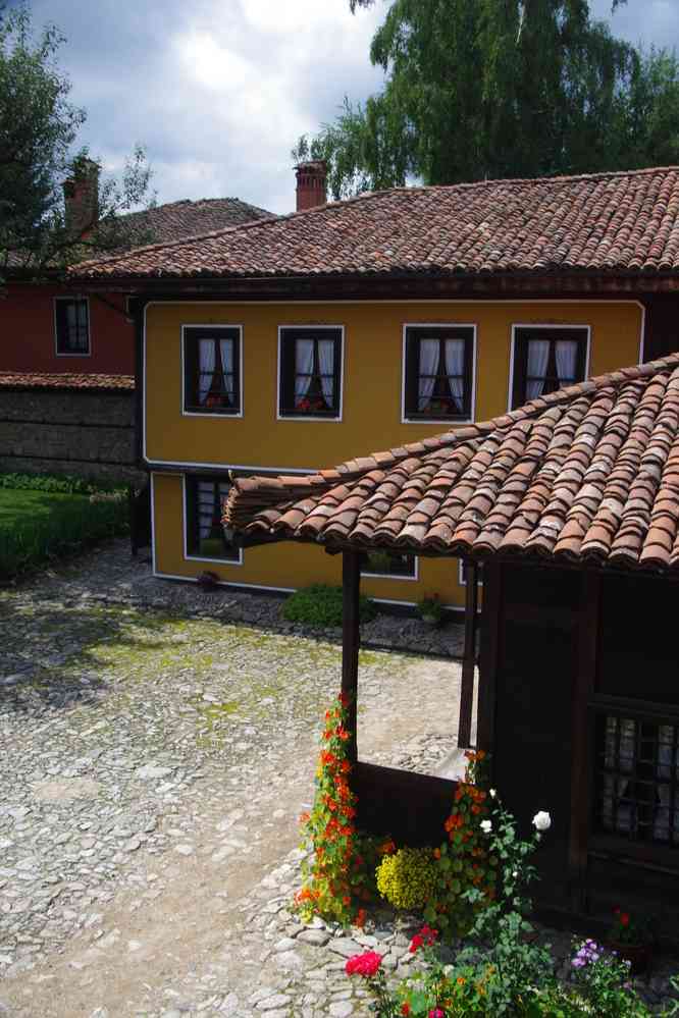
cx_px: 340
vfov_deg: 48.1
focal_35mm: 40
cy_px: 509
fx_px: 1141
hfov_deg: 33.1
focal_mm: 26.9
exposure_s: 1/60
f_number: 11
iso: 200
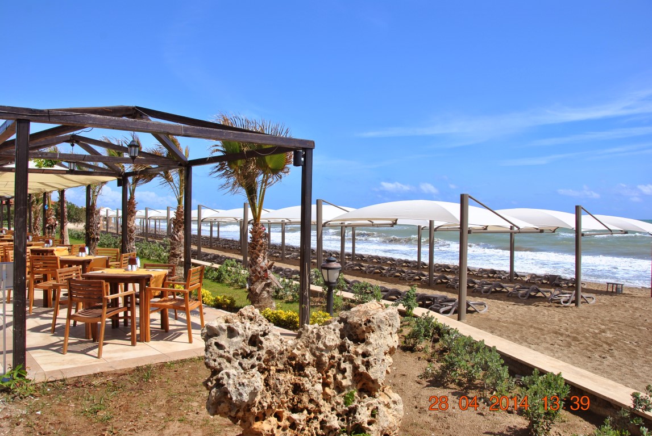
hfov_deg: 67.3
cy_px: 218
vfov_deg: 48.1
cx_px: 326
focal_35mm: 27
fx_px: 490
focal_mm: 18
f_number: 8
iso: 100
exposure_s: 1/250
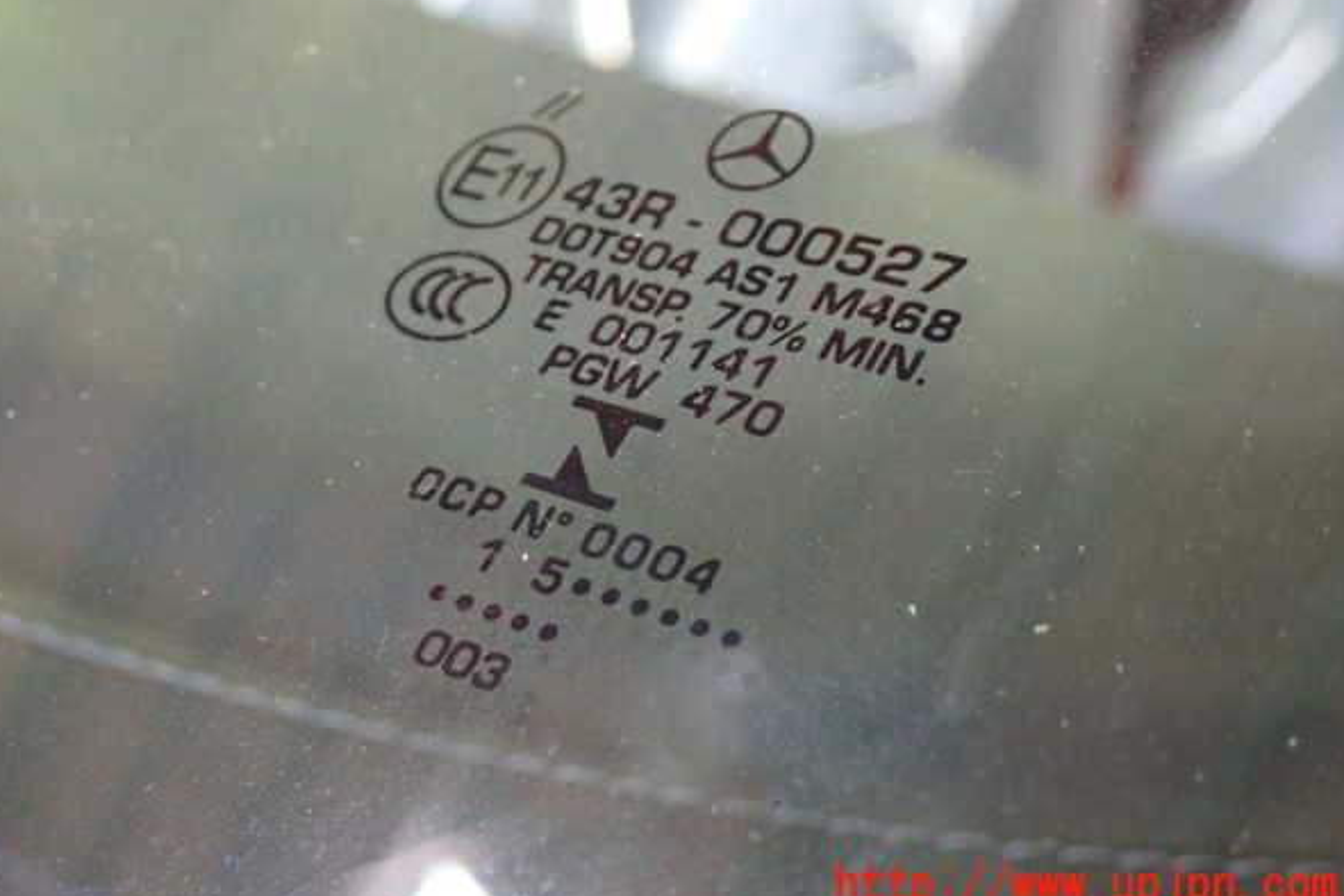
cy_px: 403
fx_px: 2128
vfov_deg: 23.8
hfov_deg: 35.1
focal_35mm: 57
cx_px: 666
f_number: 3.3
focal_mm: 9.65
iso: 800
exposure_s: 1/13
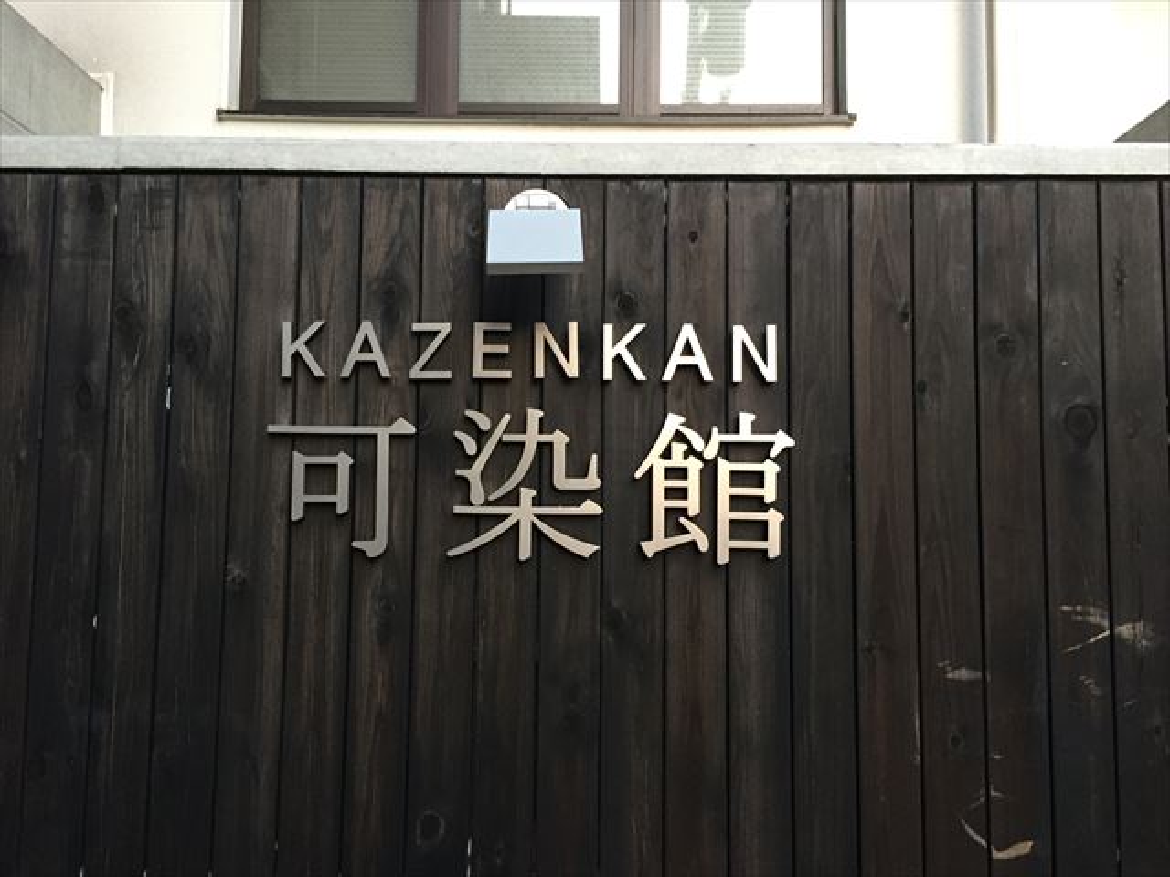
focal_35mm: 29
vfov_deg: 48.2
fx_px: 980
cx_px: 585
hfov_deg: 61.7
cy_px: 438
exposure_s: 1/30
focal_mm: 4.15
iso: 160
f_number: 2.2
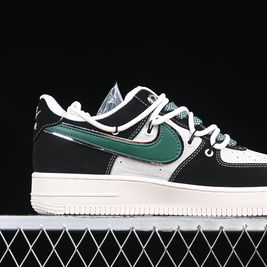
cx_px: 177
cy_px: 134
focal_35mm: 96
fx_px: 838
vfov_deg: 18.1
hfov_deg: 18.1
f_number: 6.3
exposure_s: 1/60
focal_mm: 50
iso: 160
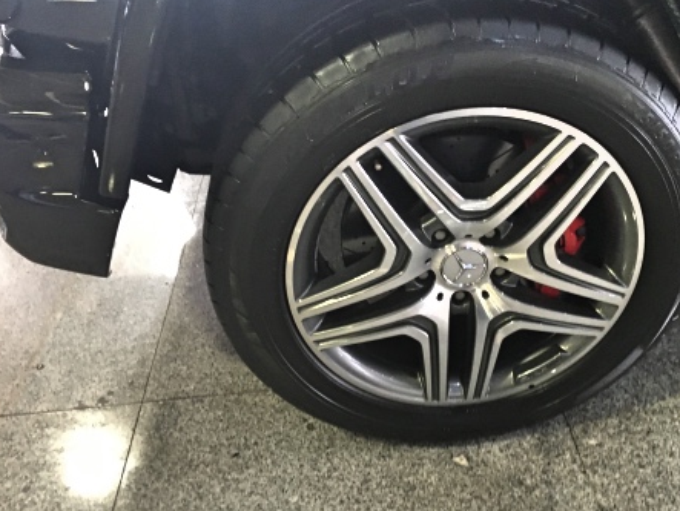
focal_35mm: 36
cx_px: 418
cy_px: 291
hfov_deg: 50.9
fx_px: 708
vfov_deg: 39.6
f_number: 2.2
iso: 200
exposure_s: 1/20
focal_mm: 4.15
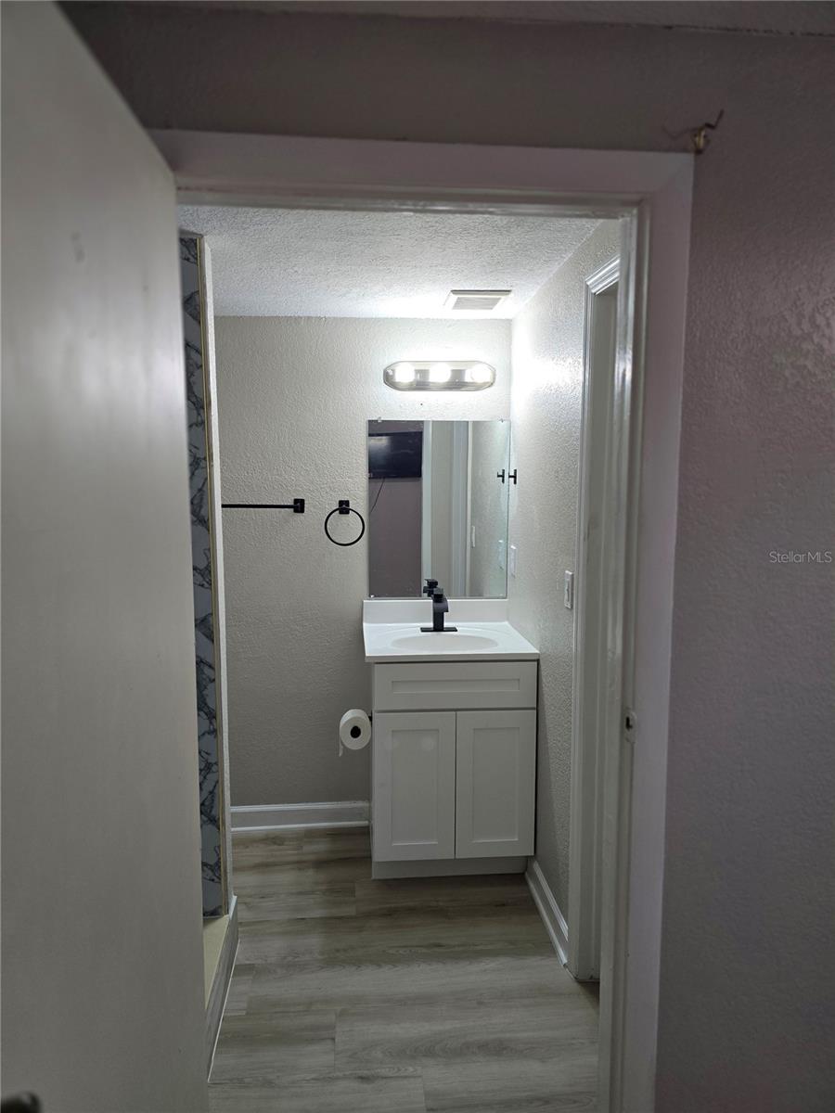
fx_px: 740
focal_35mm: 23
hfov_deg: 58.9
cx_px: 418
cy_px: 556
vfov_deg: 73.9
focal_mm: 6.3
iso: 100
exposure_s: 1/120
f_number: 1.7
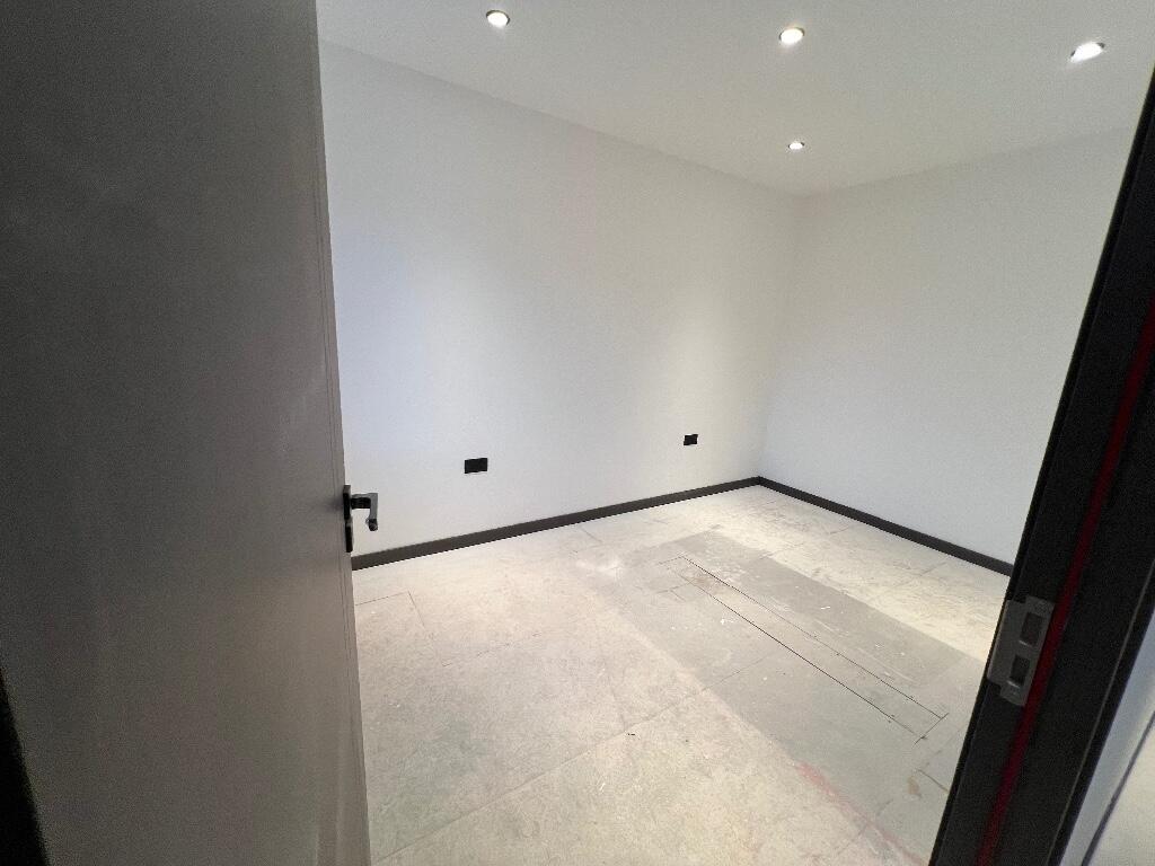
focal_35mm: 13
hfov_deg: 106.2
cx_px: 578
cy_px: 433
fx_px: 434
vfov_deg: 89.9
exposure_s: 1/100
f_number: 1.8
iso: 100
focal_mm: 1.57
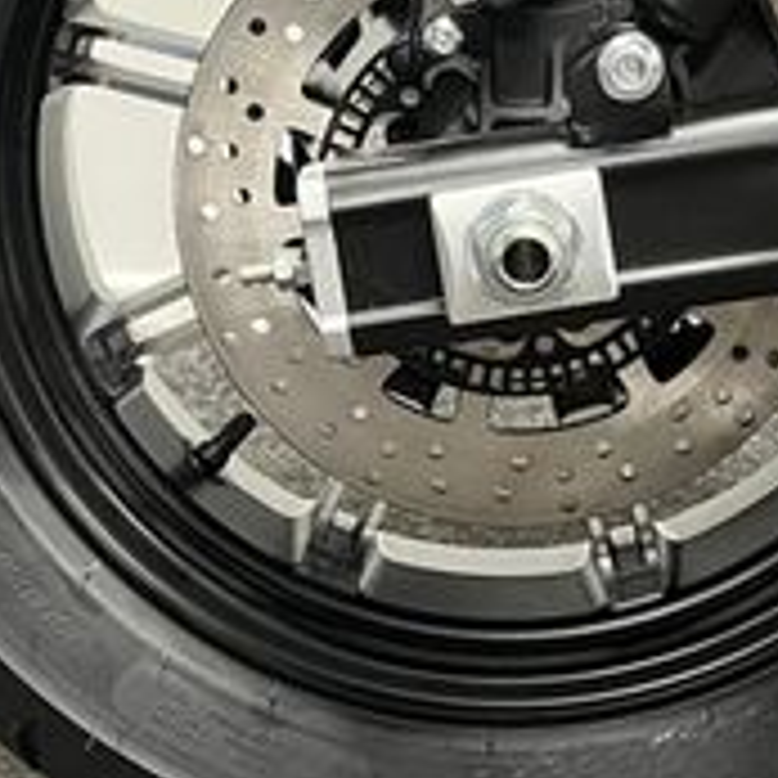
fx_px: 2161
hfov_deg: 20.3
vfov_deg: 20.1
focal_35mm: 85
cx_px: 553
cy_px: 130
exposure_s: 1/33
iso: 400
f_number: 1.6
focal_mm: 5.1
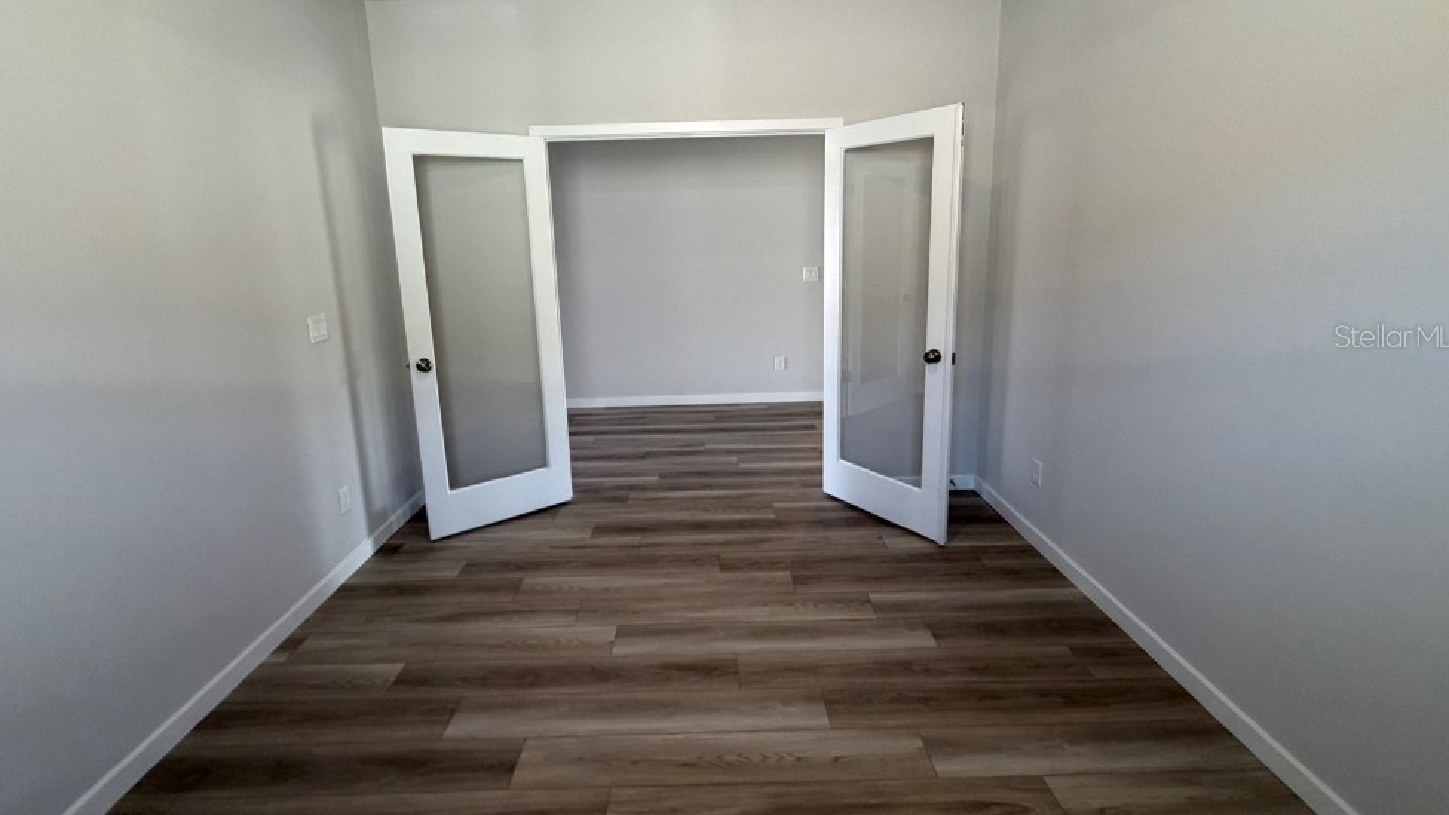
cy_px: 336
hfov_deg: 99.4
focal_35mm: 16
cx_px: 714
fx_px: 615
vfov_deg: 66.6
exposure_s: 1/120
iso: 200
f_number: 2.2
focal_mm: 2.22
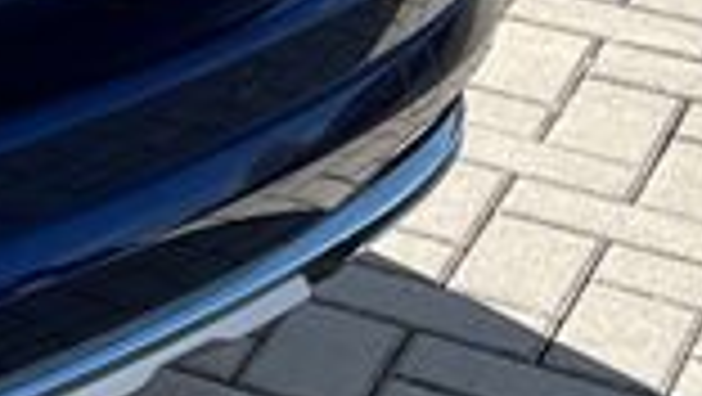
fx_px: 3465
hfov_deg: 9.5
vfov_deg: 6.4
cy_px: -351
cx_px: -1260
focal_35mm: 186
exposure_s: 1/2024
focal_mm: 5.1
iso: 50
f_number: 1.6
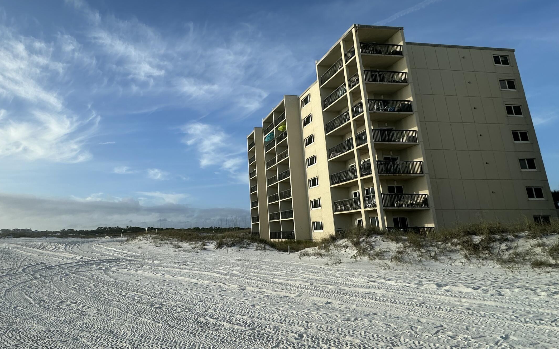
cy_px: 163
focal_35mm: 21
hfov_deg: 79.7
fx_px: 320
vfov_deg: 57.2
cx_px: 188
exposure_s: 1/2092
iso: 50
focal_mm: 2.22
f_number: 2.2
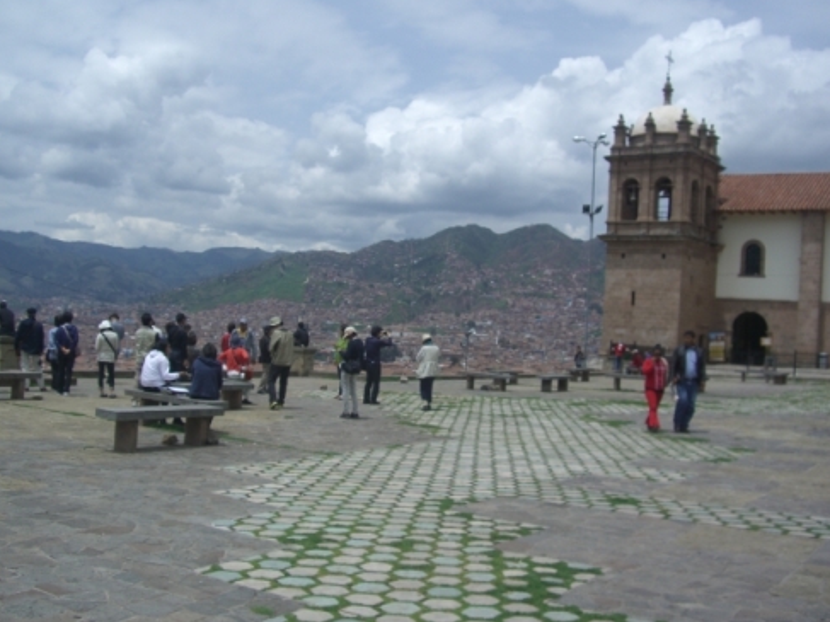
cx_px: 424
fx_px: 935
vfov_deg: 36.8
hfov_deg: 47.9
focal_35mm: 39
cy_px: 304
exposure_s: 1/500
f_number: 5.6
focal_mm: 7.9
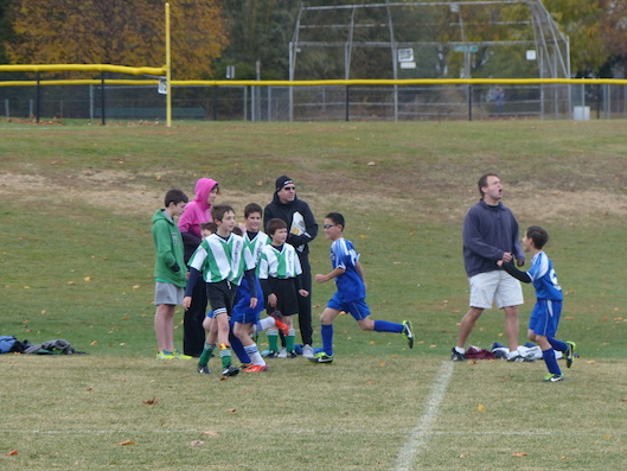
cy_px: 235
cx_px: 315
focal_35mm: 270
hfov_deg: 7.3
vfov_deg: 5.5
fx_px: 4892
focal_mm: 48.3
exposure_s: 1/500
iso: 250
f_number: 2.8
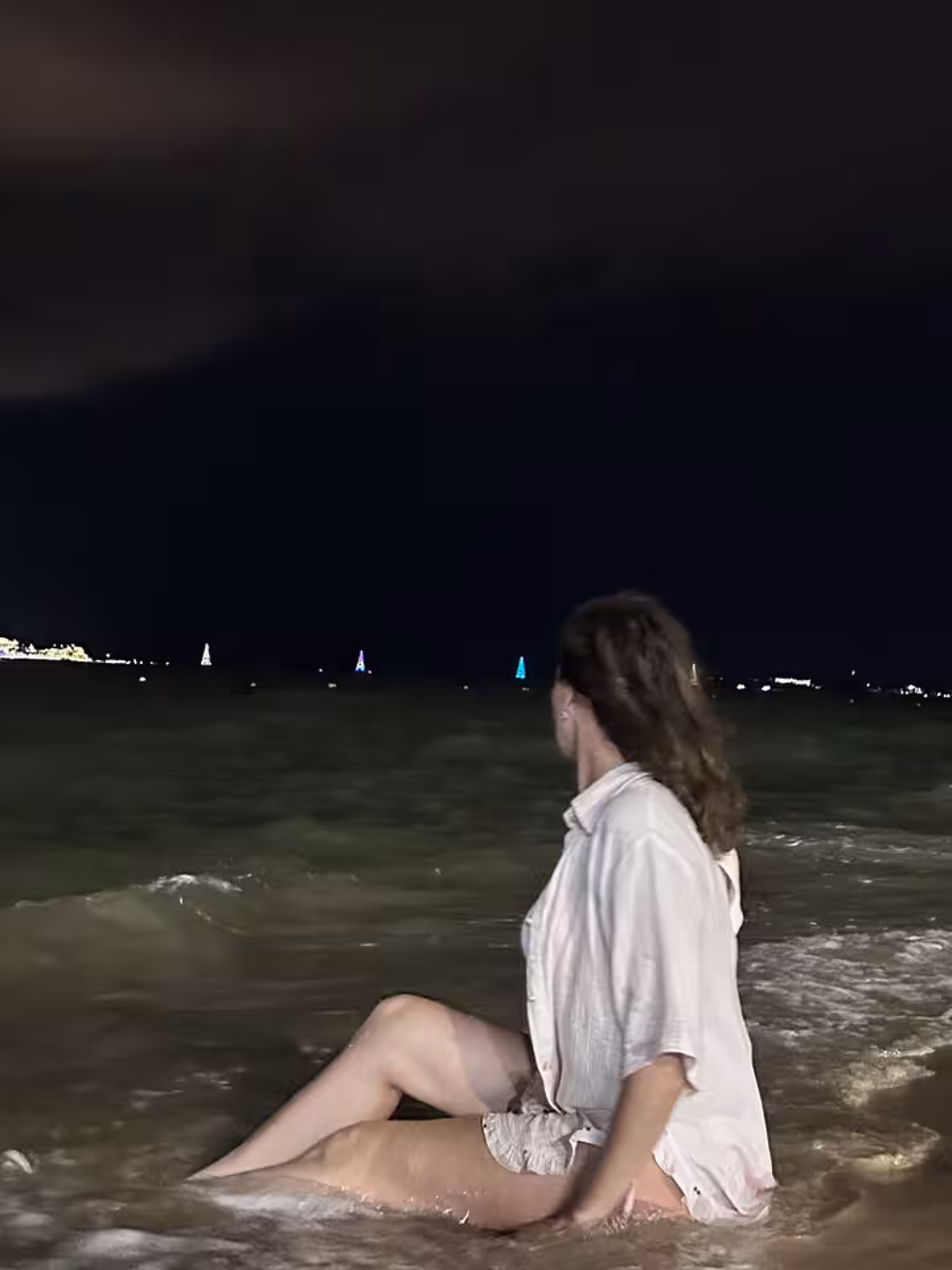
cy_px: 635
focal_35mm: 26
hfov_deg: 53.1
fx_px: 953
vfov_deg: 67.3
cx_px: 476
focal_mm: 5.7
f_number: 1.5
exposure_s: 1/25
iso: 800
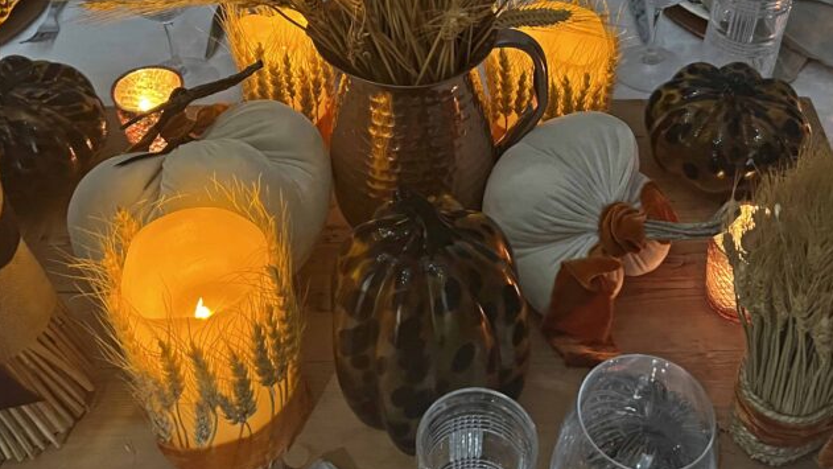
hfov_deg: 44.6
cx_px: 417
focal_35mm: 46
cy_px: 74
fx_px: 1016
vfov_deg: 25.4
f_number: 1.5
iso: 640
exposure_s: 1/35
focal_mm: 5.7
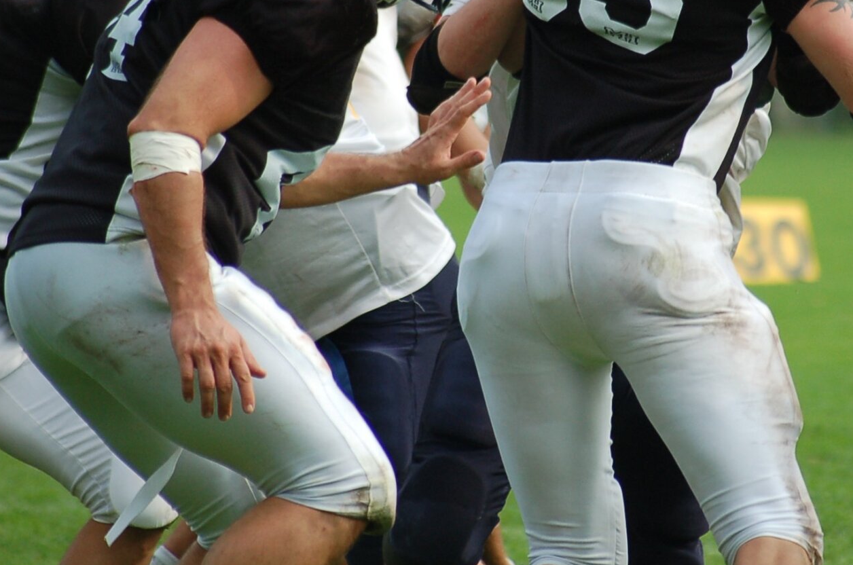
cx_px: 613
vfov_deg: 2.4
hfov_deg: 3.6
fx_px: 13668
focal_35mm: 578
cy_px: 84
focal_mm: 220
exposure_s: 1/1000
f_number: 5.3
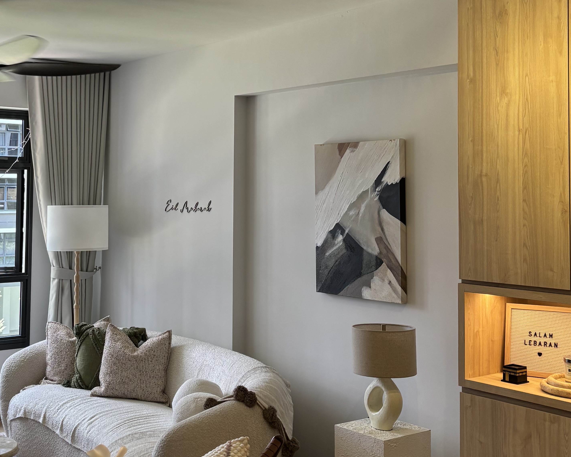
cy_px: 161
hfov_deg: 36.4
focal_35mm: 51
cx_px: 202
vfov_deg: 29.5
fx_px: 862
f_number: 1.6
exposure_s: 1/100
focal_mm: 5.96
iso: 100
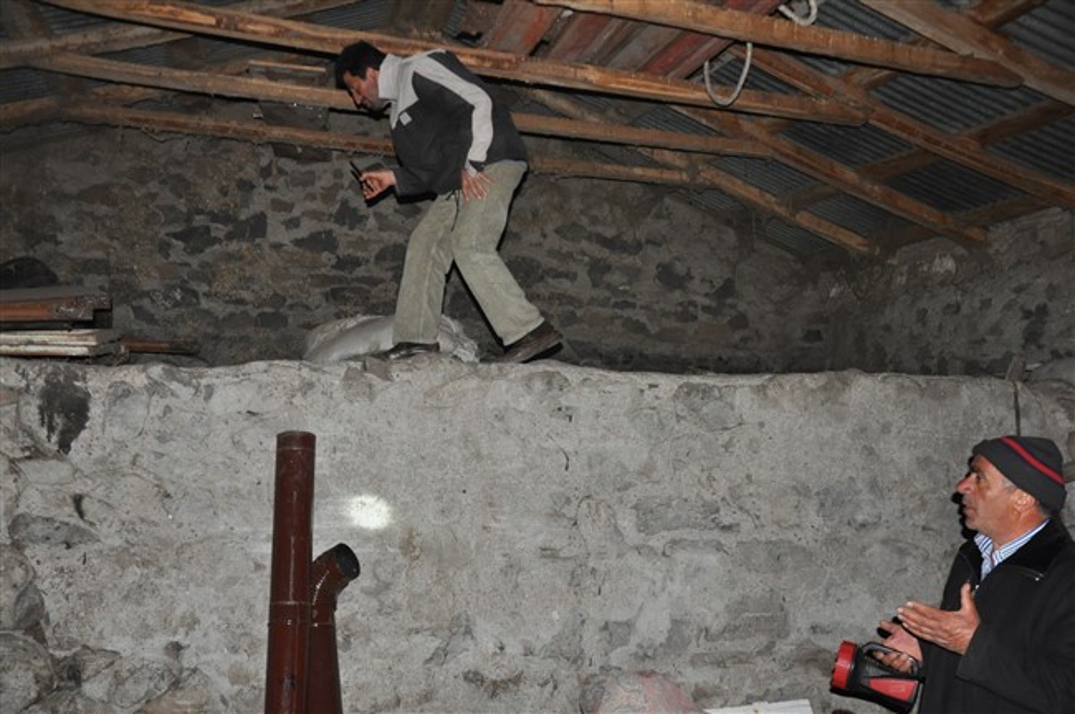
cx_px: 538
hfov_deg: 59.5
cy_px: 357
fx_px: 940
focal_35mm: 32
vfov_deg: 41.6
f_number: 4.5
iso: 1000
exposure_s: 1/60
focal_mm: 21
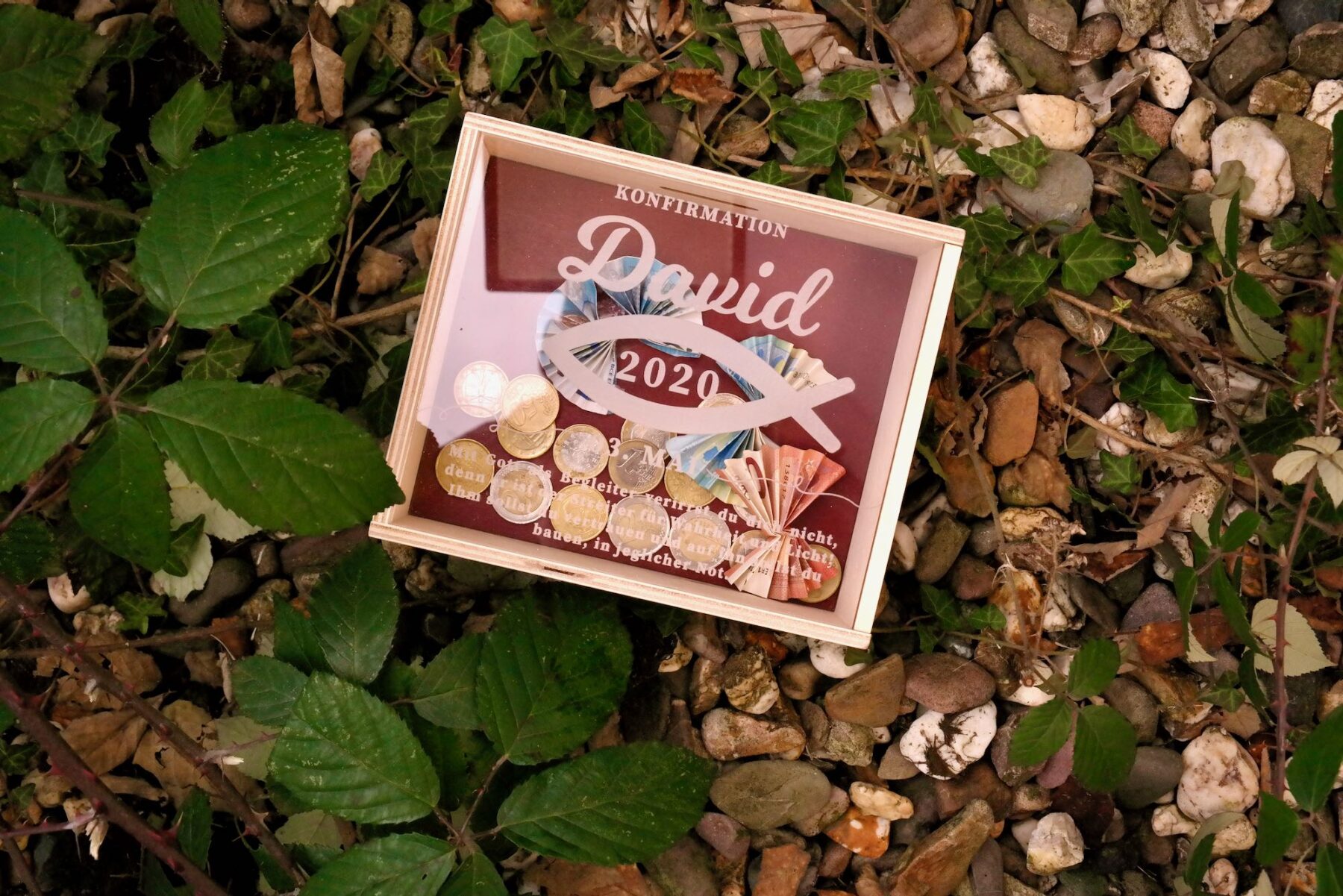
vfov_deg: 29.3
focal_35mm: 46
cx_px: 672
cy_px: 448
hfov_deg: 42.7
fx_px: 1716
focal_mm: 30
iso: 1600
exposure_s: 1/400
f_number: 8
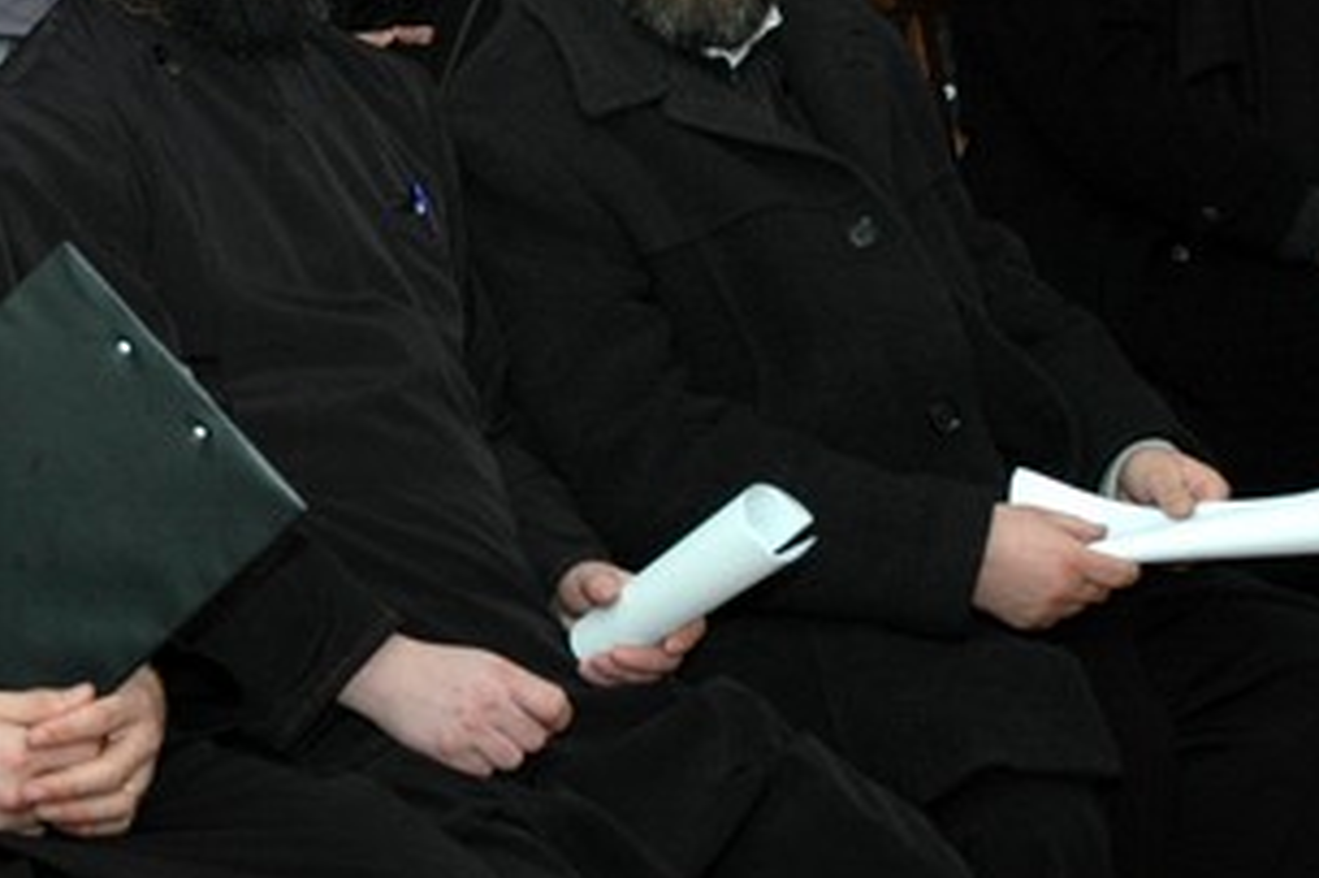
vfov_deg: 10.0
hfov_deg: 14.7
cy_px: 502
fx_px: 5034
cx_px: -30
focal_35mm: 137
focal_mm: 31
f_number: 4.5
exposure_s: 1/60
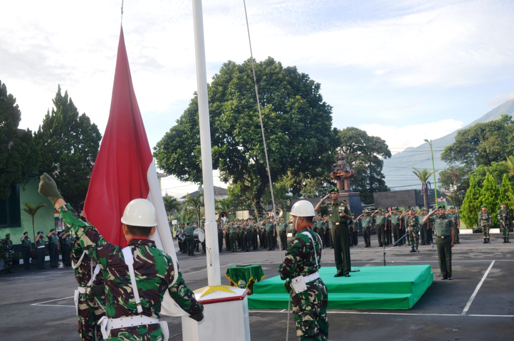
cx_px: 257
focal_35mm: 38
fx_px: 534
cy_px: 170
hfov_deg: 51.4
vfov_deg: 35.3
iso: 200
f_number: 7.1
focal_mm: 25
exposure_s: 1/125
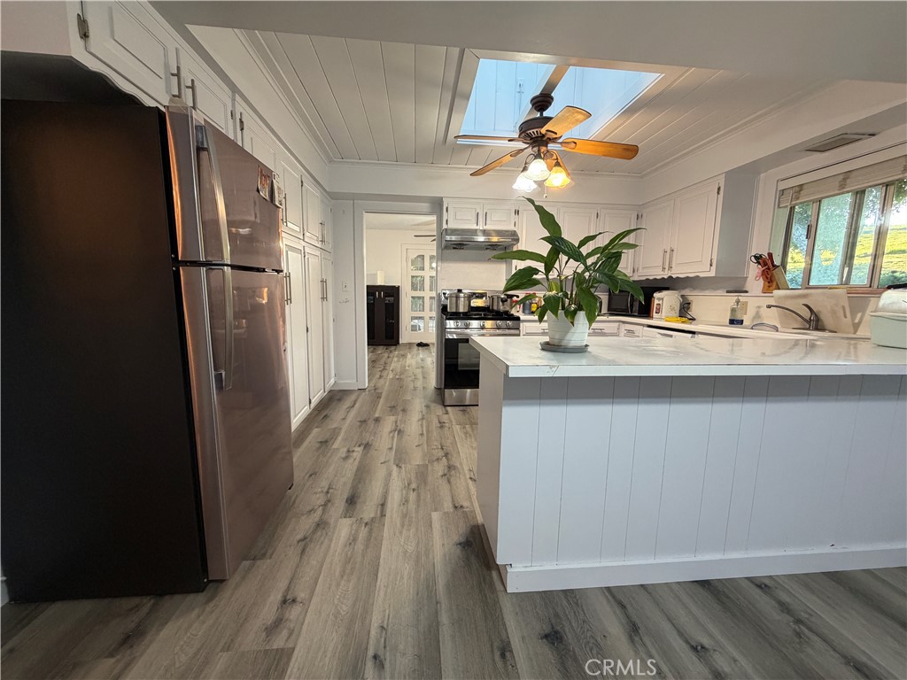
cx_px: 454
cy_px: 340
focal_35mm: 14
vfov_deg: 85.7
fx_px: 367
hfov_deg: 102.1
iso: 250
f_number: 2.2
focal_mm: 2.22
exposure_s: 1/120
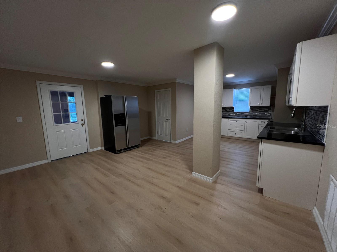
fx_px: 127
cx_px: 168
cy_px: 126
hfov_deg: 106.2
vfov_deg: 89.9
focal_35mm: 13
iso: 200
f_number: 1.8
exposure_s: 1/120
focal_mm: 1.57
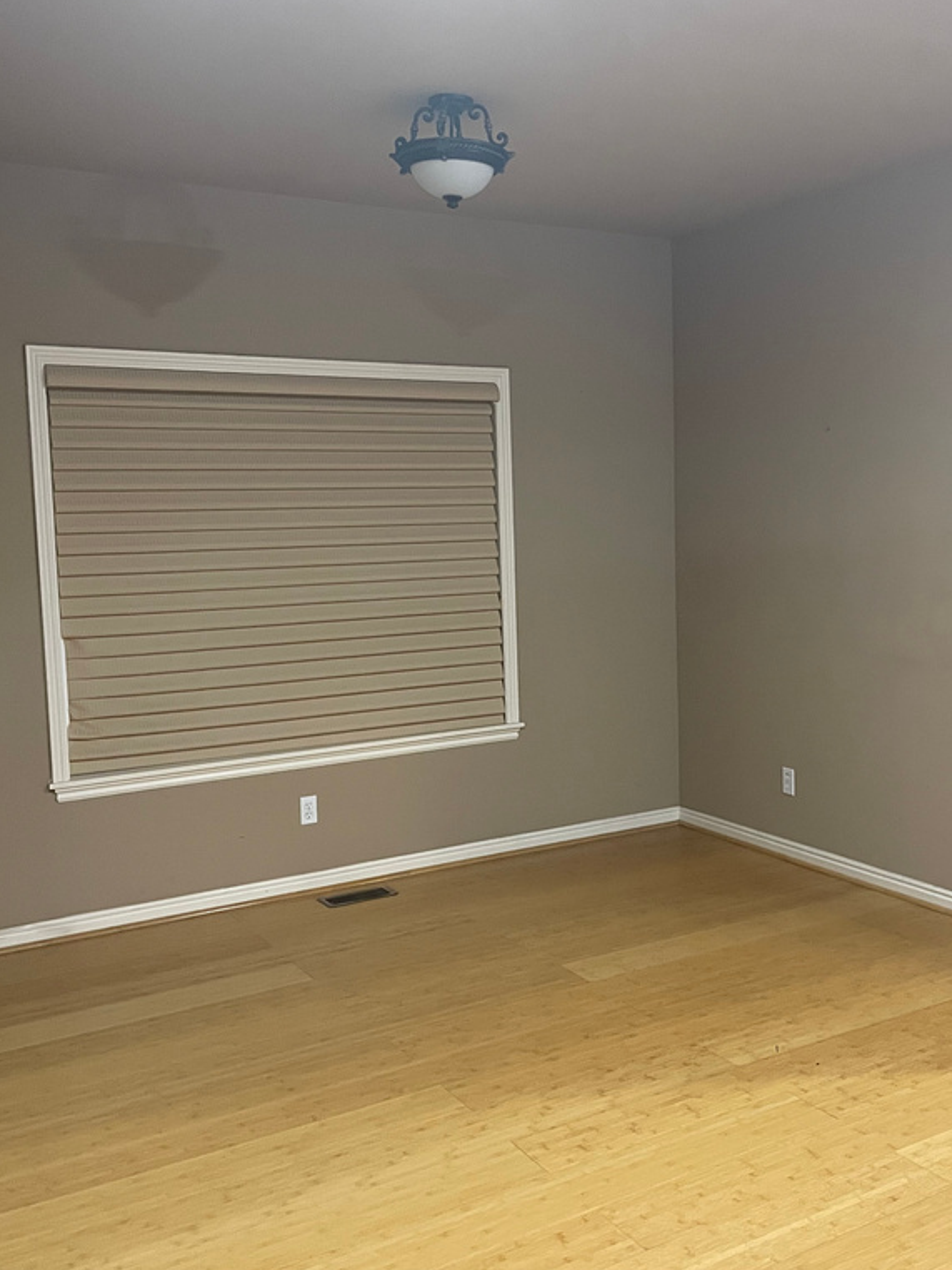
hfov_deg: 40.4
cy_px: 631
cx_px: 594
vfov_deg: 52.6
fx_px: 1283
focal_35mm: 35
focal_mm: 4.2
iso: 500
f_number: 1.6
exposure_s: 1/60
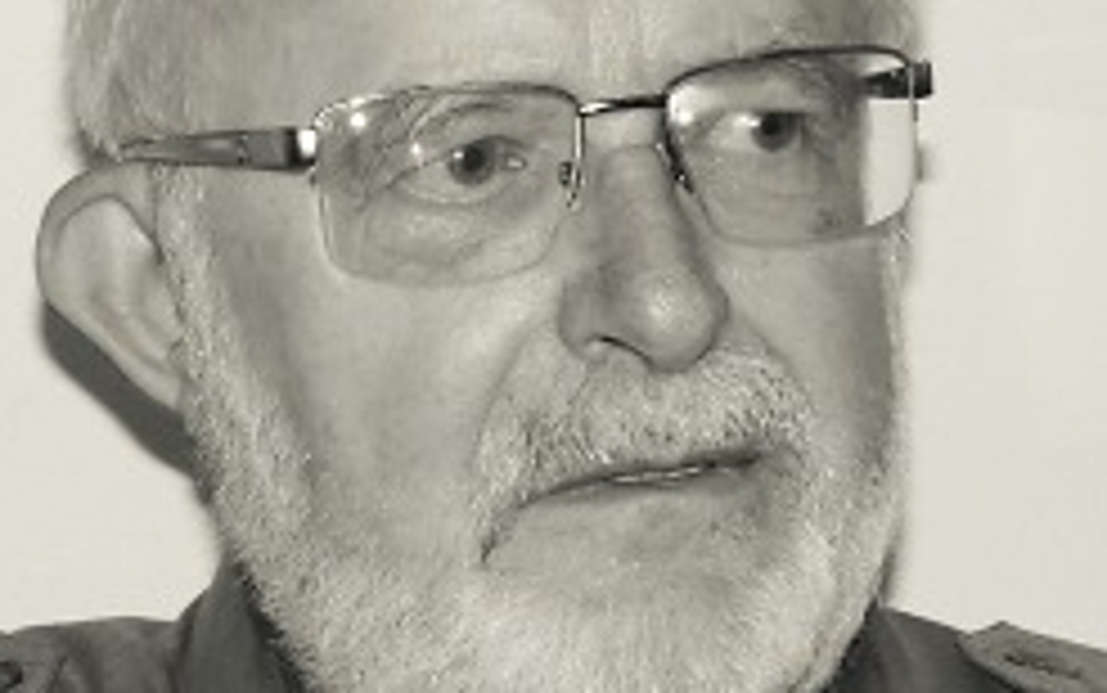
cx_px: 518
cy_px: 216
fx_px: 4527
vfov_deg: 8.7
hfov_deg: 13.9
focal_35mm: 150
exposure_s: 1/80
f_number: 4
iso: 100
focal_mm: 15.54
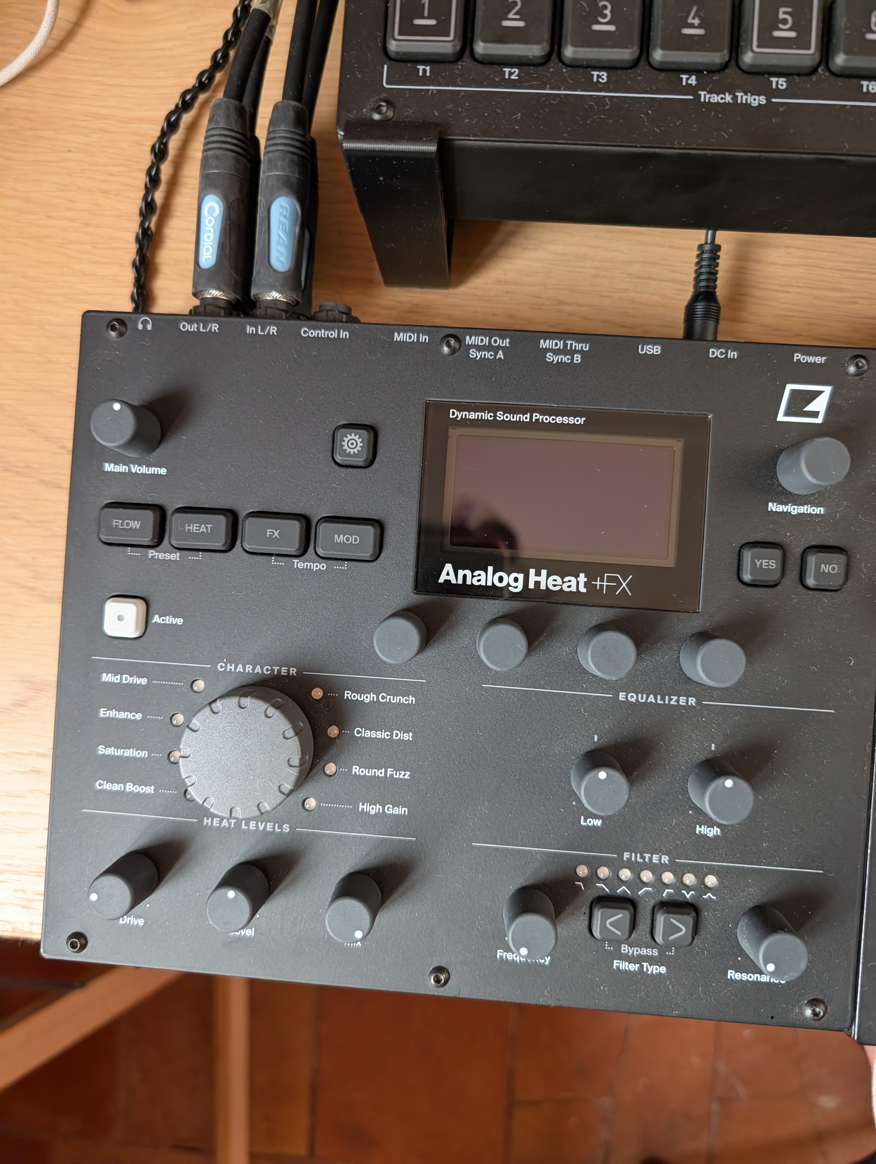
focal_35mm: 24
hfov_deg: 56.9
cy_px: 582
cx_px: 438
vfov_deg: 71.5
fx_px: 808
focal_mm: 6.9
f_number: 1.68
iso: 1067
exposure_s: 1/349
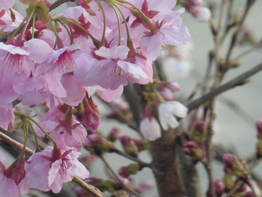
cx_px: 67
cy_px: 59
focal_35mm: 789
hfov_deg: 2.5
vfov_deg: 1.9
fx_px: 5972
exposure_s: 1/250
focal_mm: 81.7
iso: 400
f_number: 6.3
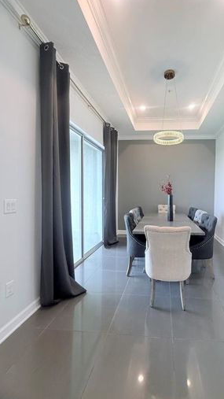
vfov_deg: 99.4
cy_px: 199
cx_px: 151
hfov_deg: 65.2
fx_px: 169
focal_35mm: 16
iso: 250
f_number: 2.2
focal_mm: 2.22
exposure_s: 1/120
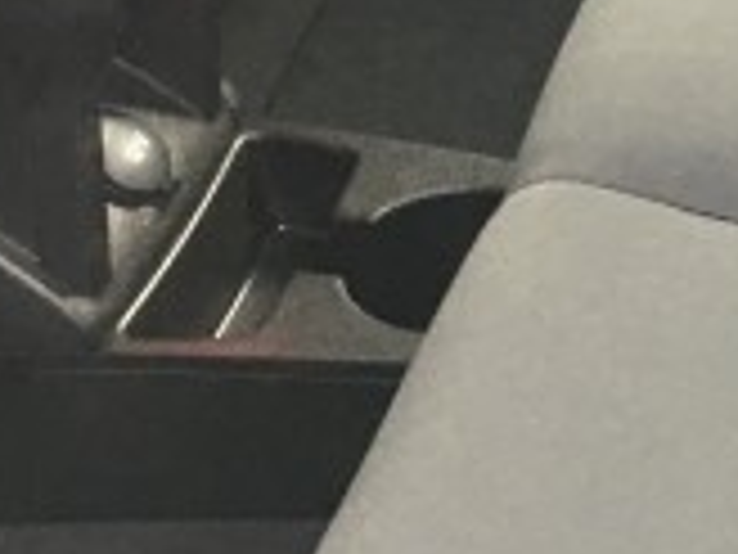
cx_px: 940
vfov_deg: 8.0
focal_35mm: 181
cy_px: -261
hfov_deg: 10.7
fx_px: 3859
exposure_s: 1/30
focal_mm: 4.15
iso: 32
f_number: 2.2
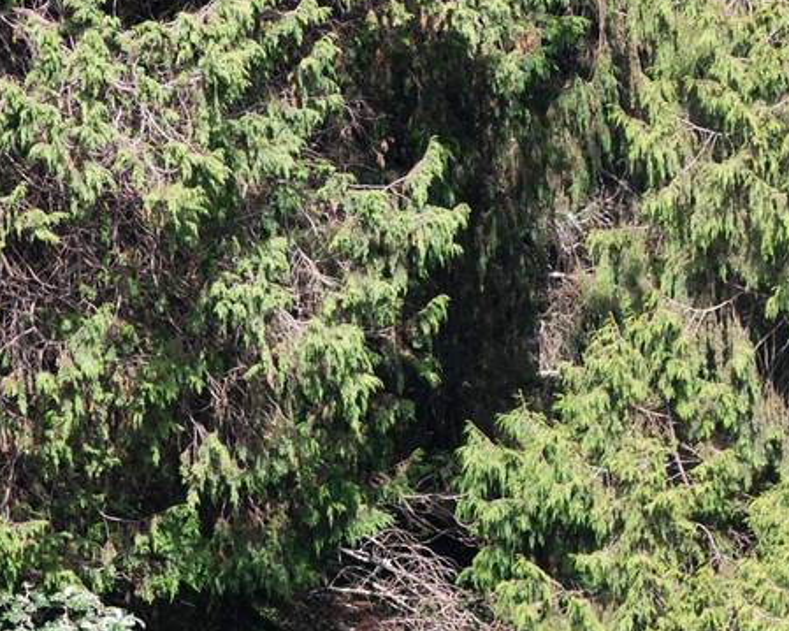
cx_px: 856
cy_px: 732
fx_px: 15845
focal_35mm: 679
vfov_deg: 2.3
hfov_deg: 2.9
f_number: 5
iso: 200
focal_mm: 135
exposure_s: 1/400
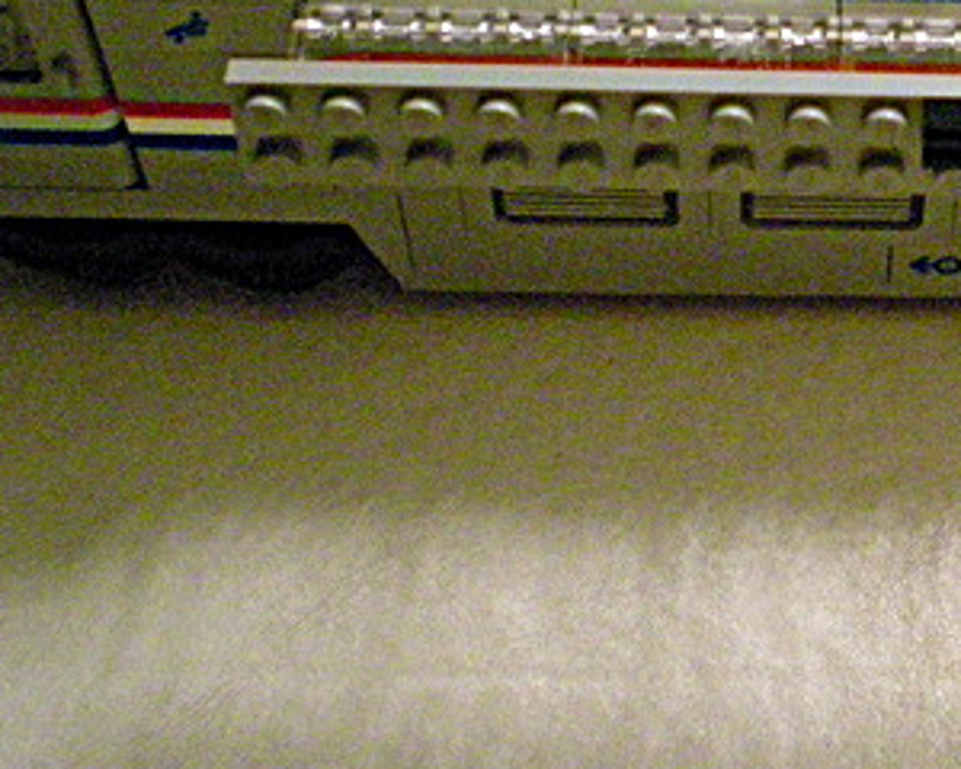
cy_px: 22
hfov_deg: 23.3
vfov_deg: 18.9
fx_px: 2247
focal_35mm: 79
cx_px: 926
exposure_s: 1/40.8
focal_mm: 6.3
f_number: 3.1
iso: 800
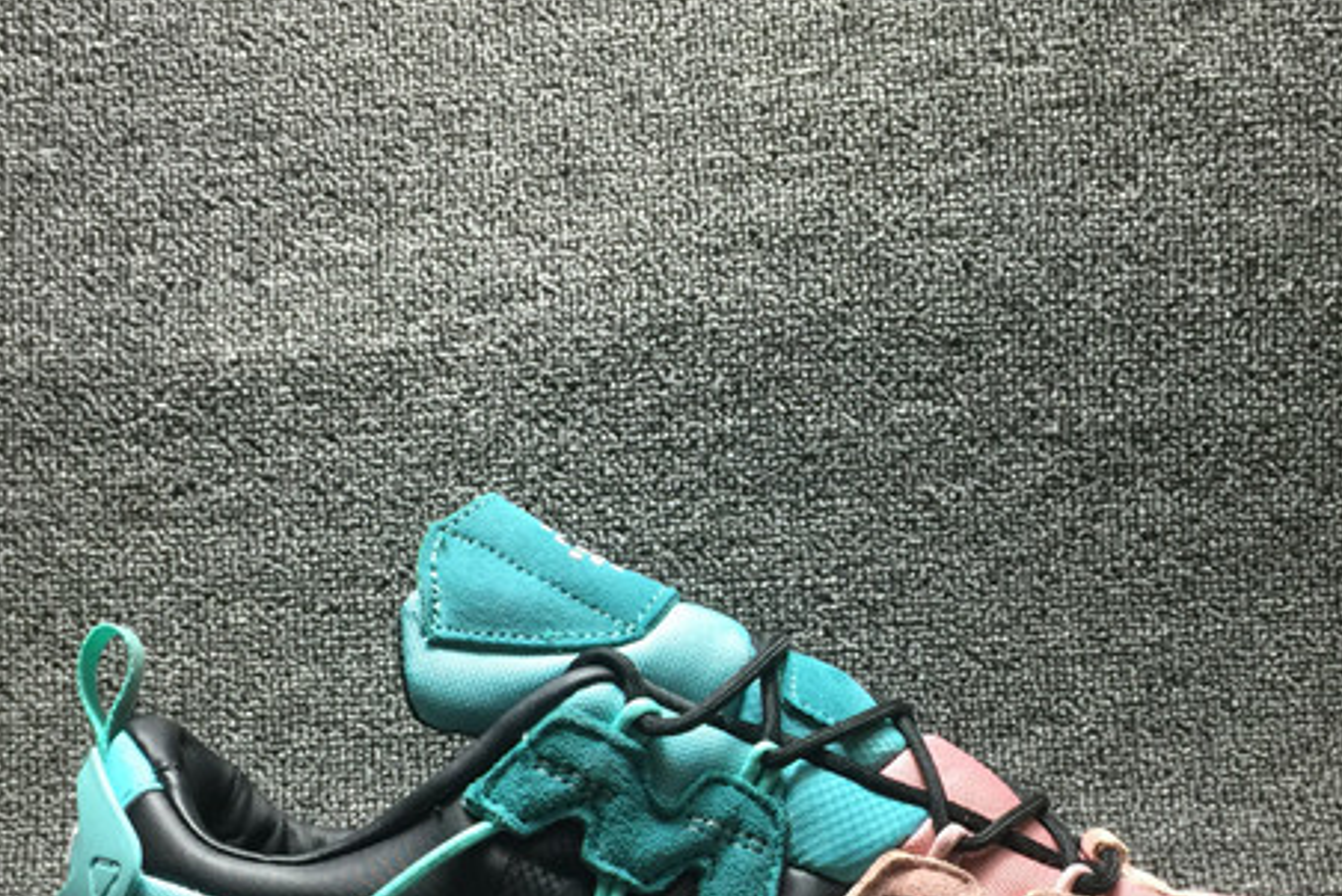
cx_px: 727
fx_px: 1790
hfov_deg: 41.1
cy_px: 709
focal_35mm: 48
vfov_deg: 27.6
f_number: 2.2
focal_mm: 4.15
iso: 64
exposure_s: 1/33
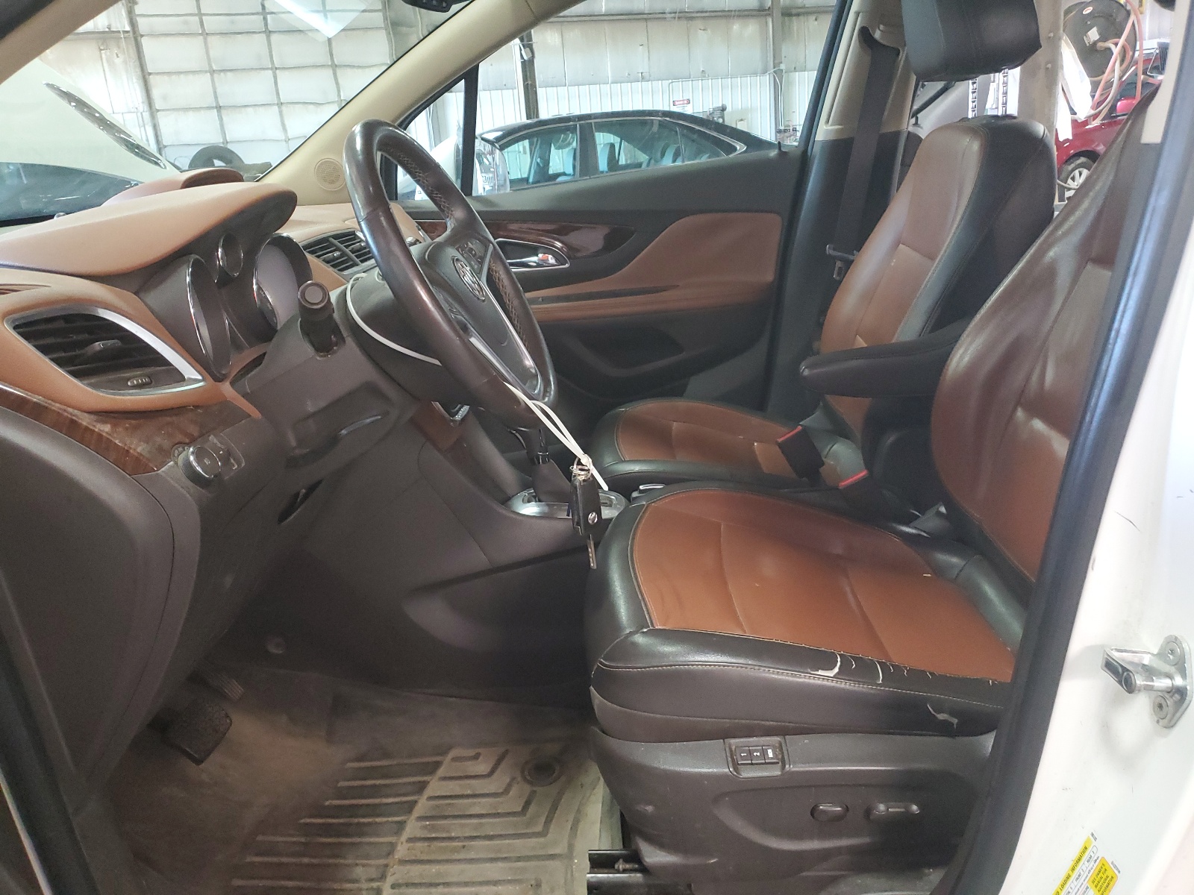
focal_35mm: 26
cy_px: 448
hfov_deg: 67.3
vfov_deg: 53.1
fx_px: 897
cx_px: 597
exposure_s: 1/30
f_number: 1.5
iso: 347
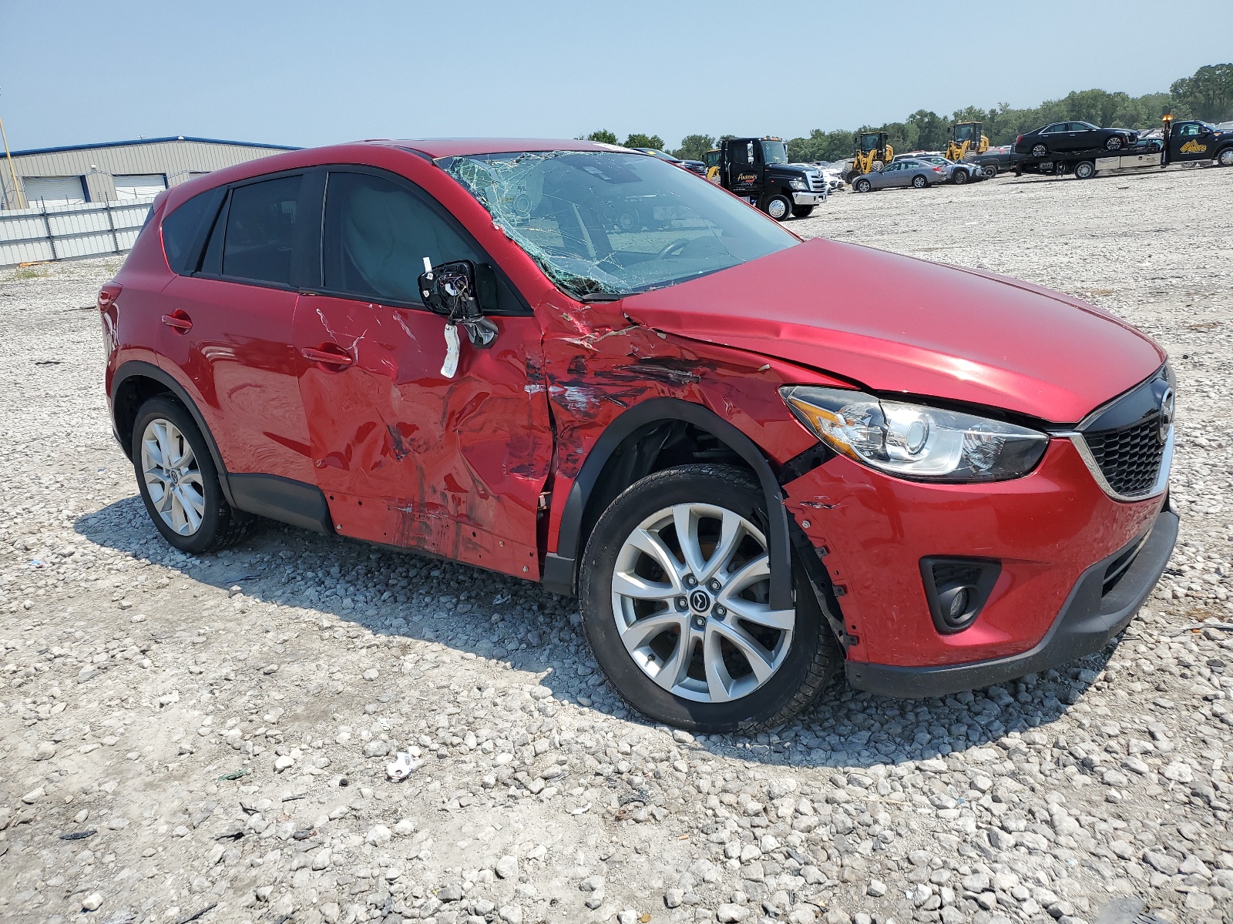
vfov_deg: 53.1
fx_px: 926
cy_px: 462
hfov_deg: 67.3
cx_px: 616
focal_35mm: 26
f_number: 1.5
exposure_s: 1/3333
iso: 50
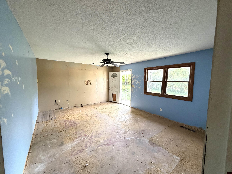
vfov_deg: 85.7
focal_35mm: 14
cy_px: 87
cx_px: 116
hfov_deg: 102.1
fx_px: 94
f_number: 2.2
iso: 320
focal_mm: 2.22
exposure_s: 1/81
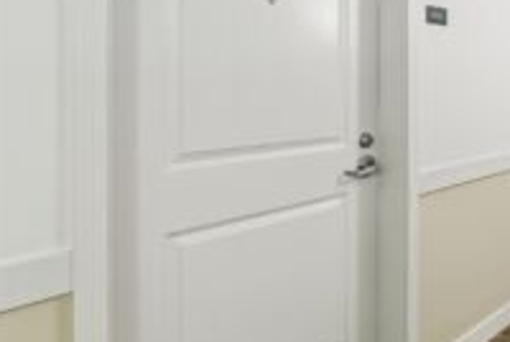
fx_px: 426
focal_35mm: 30
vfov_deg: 42.2
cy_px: 80
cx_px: 497
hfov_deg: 51.2
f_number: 9
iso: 250
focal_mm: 10
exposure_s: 1.3
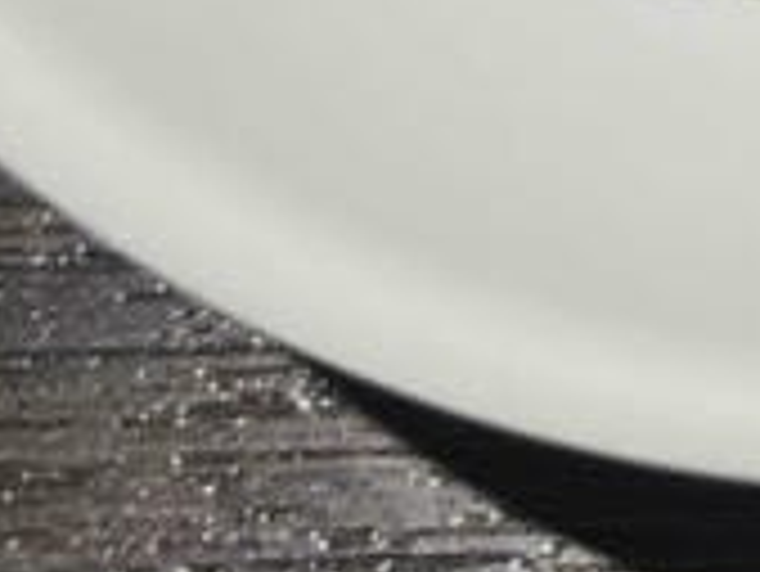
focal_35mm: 163
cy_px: -1306
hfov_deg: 9.2
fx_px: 3581
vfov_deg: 7.6
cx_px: 2433
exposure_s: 1/60
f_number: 2
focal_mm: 8.72
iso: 200
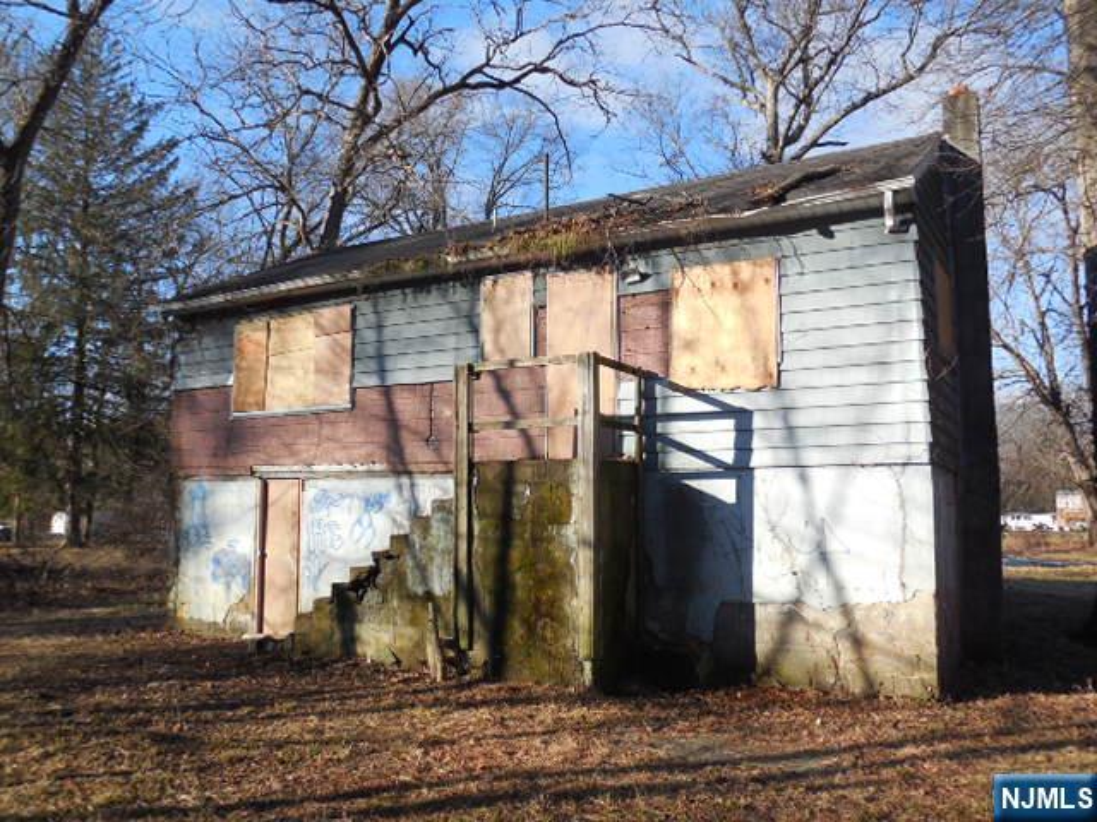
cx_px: 548
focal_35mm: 30
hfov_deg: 60.0
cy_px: 411
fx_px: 951
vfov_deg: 46.8
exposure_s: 1/500
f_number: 3.8
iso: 125
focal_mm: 5.3
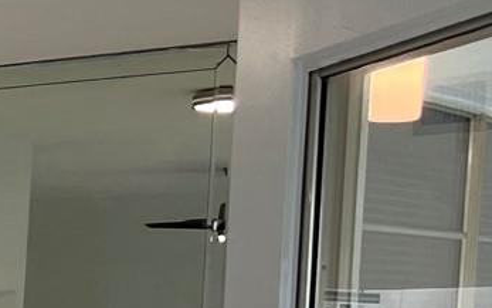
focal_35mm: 127
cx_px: -461
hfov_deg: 14.1
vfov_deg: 10.0
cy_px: 451
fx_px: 1703
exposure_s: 1/160
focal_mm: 5.7
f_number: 1.5
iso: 64
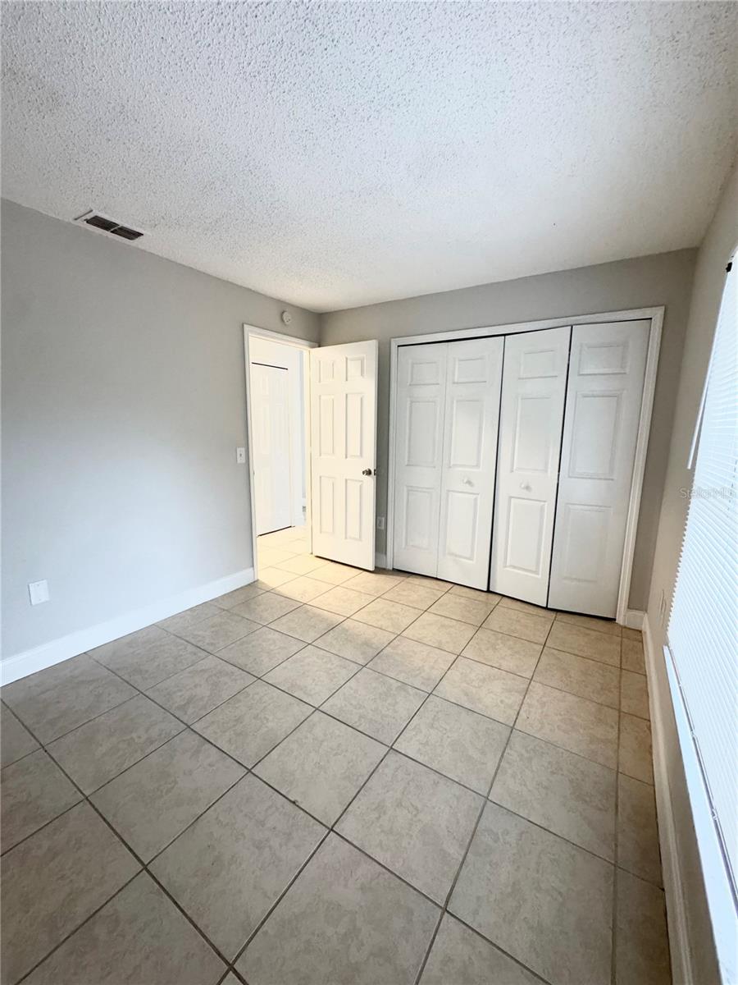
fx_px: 398
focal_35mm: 14
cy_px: 492
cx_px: 369
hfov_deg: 85.7
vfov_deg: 102.1
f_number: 2.2
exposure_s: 1/60
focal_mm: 2.22
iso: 320
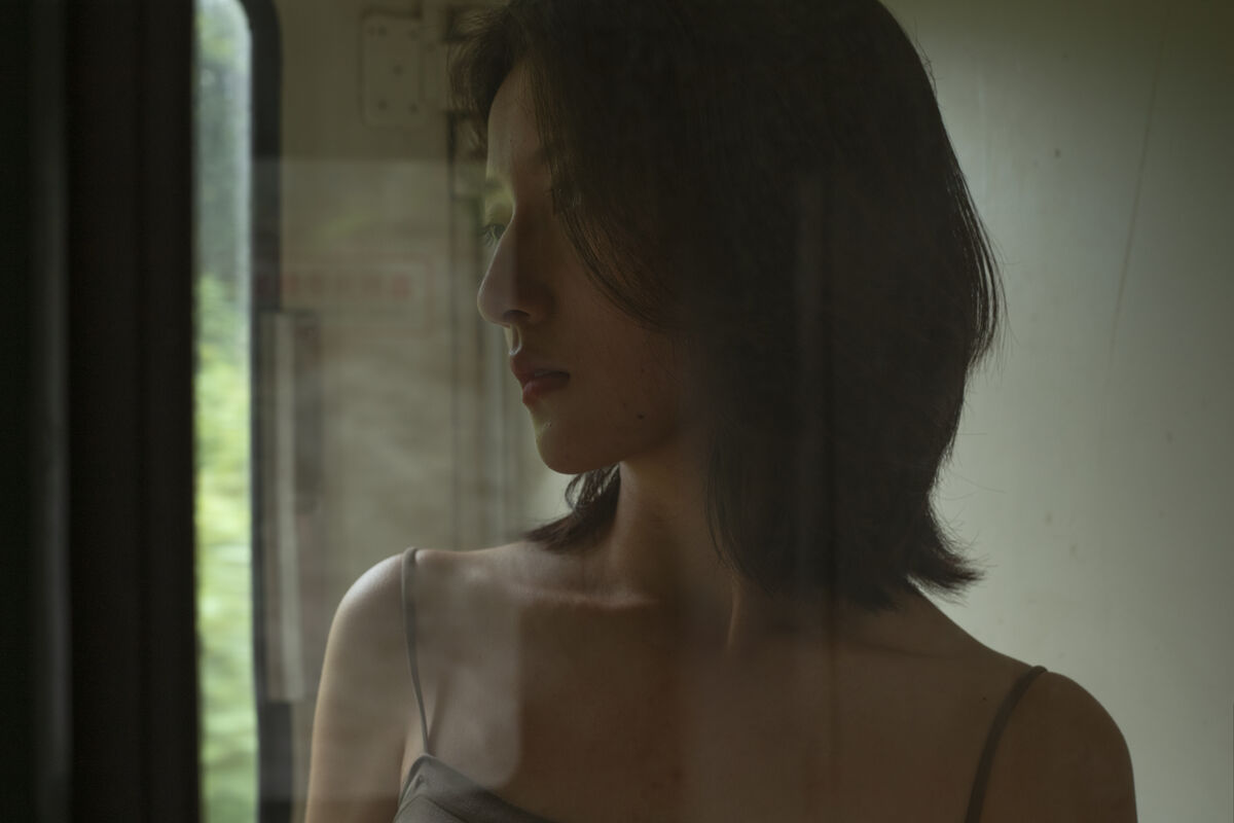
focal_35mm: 50
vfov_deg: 27.0
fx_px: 1714
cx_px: 617
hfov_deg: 39.6
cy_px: 412
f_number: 7.1
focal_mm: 50
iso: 800
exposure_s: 1/160
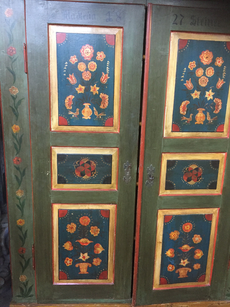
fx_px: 257
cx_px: 115
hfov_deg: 48.2
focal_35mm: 29
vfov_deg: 61.7
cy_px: 154
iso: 250
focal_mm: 4.15
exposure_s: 1/33
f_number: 2.2
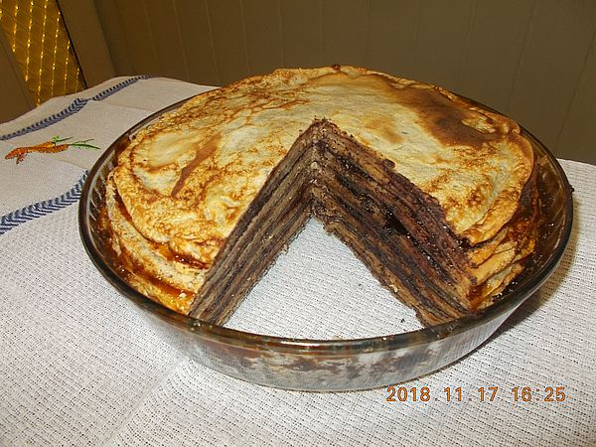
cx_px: 298
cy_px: 224
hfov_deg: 67.3
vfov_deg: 53.1
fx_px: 448
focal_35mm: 26
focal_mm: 4.6
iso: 200
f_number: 3.2
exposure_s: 1/25
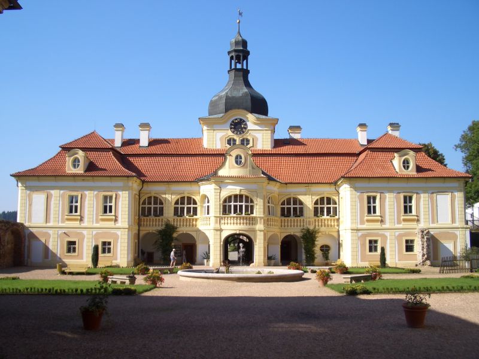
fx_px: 484
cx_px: 240
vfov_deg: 40.7
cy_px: 180
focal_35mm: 35
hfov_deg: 52.6
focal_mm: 5.8
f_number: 4.3
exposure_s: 1/320
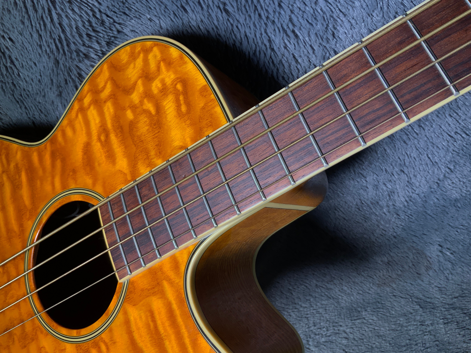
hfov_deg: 61.7
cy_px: 176
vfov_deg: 48.2
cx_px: 236
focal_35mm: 29
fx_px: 395
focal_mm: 3
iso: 16
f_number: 1.8
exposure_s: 1/146
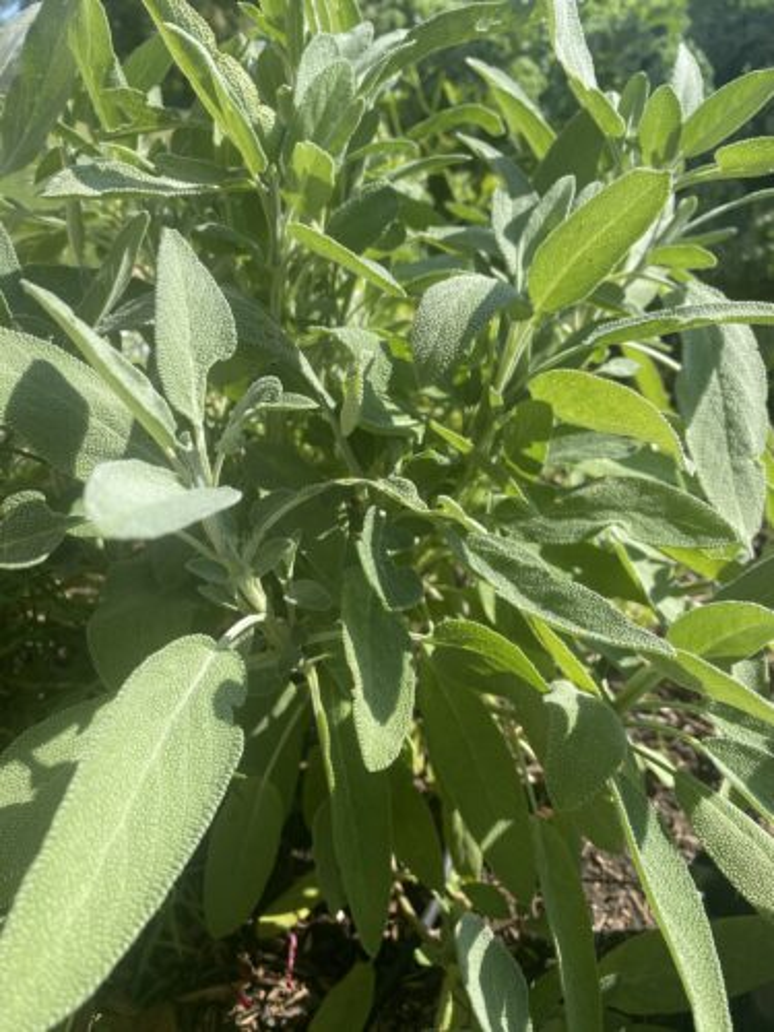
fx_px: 775
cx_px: 387
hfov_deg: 53.1
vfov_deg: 67.3
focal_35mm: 26
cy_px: 516
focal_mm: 4.25
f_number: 1.8
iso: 32
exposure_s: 1/1287
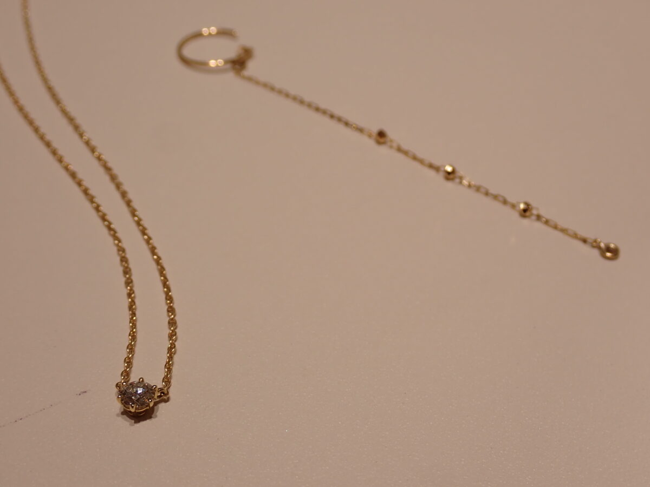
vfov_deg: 25.2
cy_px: 244
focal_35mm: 58
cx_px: 325
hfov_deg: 33.2
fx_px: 1089
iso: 100
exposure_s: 1/125
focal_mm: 10.35
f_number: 5
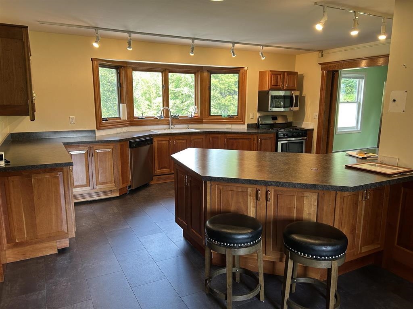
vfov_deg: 53.1
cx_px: 206
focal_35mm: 26
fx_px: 310
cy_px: 154
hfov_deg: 67.3
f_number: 1.5
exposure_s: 1/60
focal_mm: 5.7
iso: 64
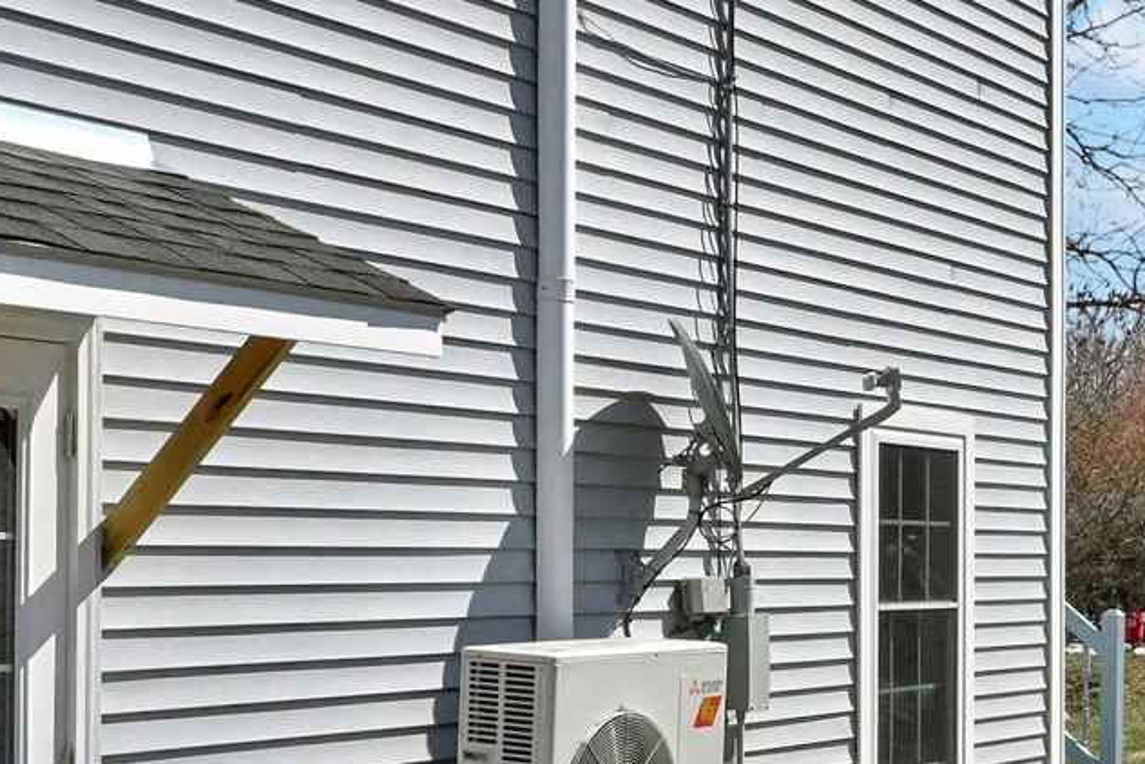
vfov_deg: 20.0
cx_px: 1020
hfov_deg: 28.5
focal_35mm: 68
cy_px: 521
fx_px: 2164
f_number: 14
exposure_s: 1/2500
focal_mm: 14
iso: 2000
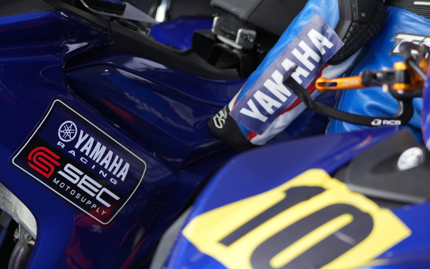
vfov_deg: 9.4
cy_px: 157
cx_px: 239
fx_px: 1636
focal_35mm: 140
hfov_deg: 15.0
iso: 160
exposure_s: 1/125
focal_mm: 75
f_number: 4
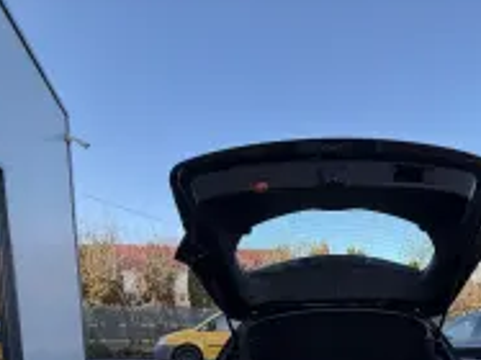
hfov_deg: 62.7
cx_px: 342
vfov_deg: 45.7
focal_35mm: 27
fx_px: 375
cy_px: 334
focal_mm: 2.22
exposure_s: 1/125
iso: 25
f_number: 2.2
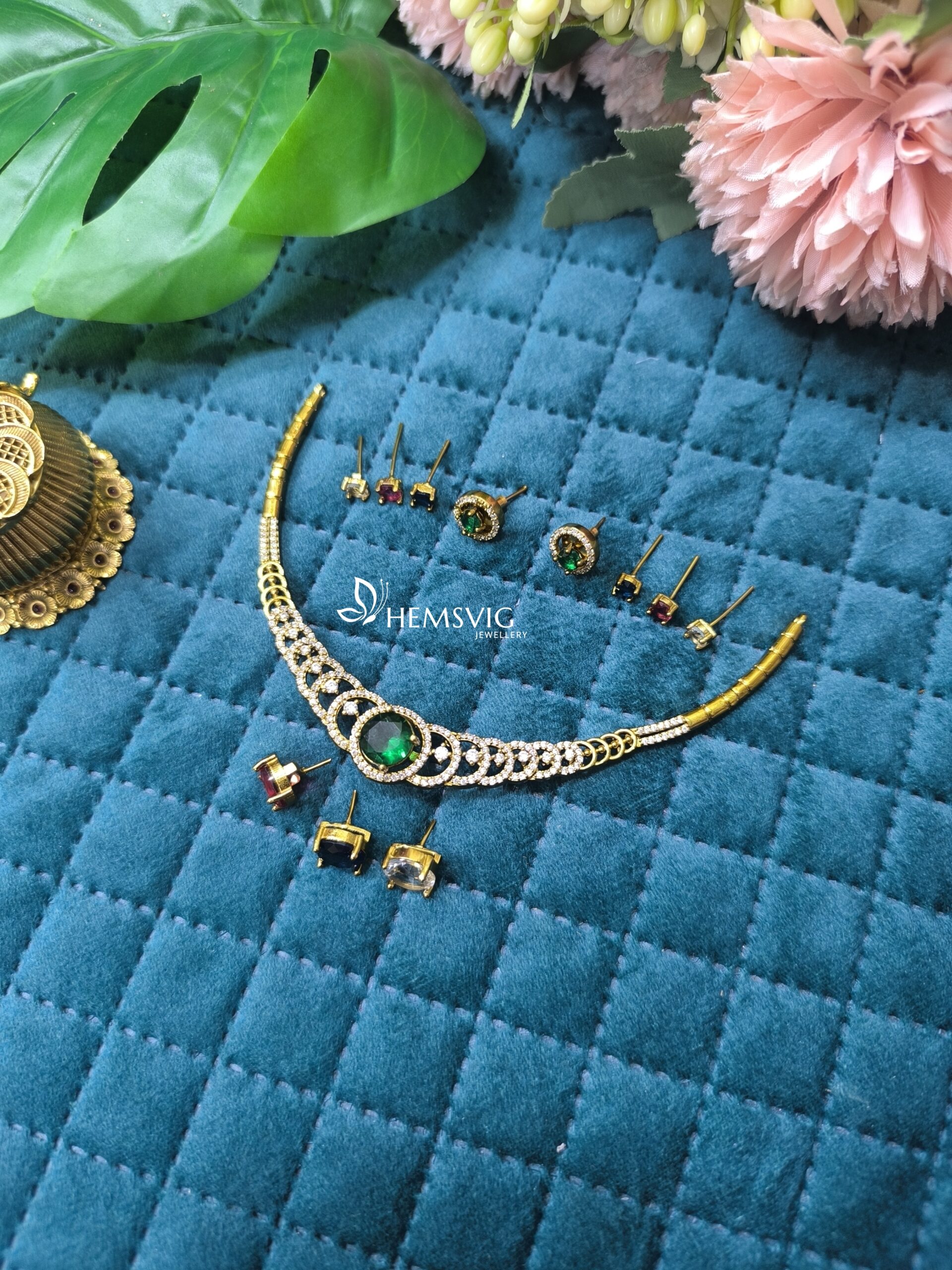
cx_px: 476
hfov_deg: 58.9
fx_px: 843
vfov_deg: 73.9
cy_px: 635
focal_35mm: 23
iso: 800
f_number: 1.65
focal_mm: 6.14
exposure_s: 1/33.3
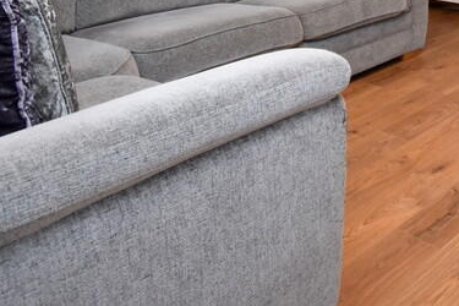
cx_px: 432
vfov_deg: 27.1
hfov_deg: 42.5
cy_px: -97
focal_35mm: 41
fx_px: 523
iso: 800
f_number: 4.5
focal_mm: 10
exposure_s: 1/125
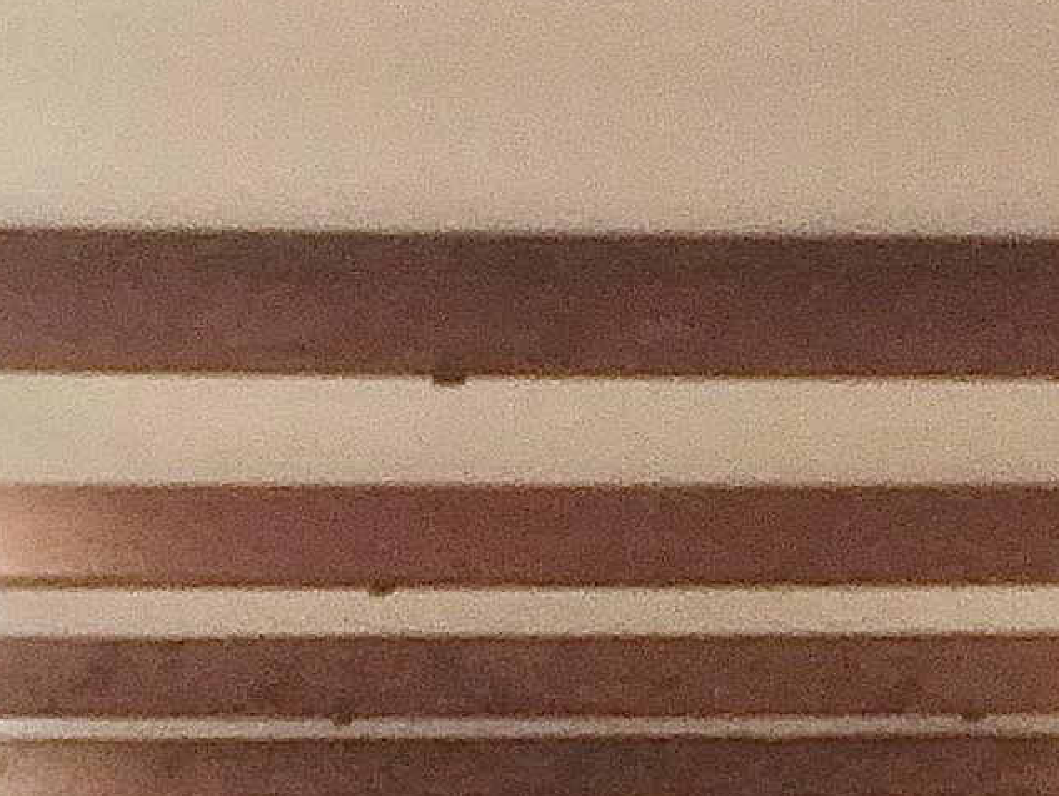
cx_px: 459
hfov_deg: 19.1
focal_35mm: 103
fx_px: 3153
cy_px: 1126
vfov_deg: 13.7
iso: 160
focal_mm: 2.9
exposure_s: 1/30
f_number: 2.2
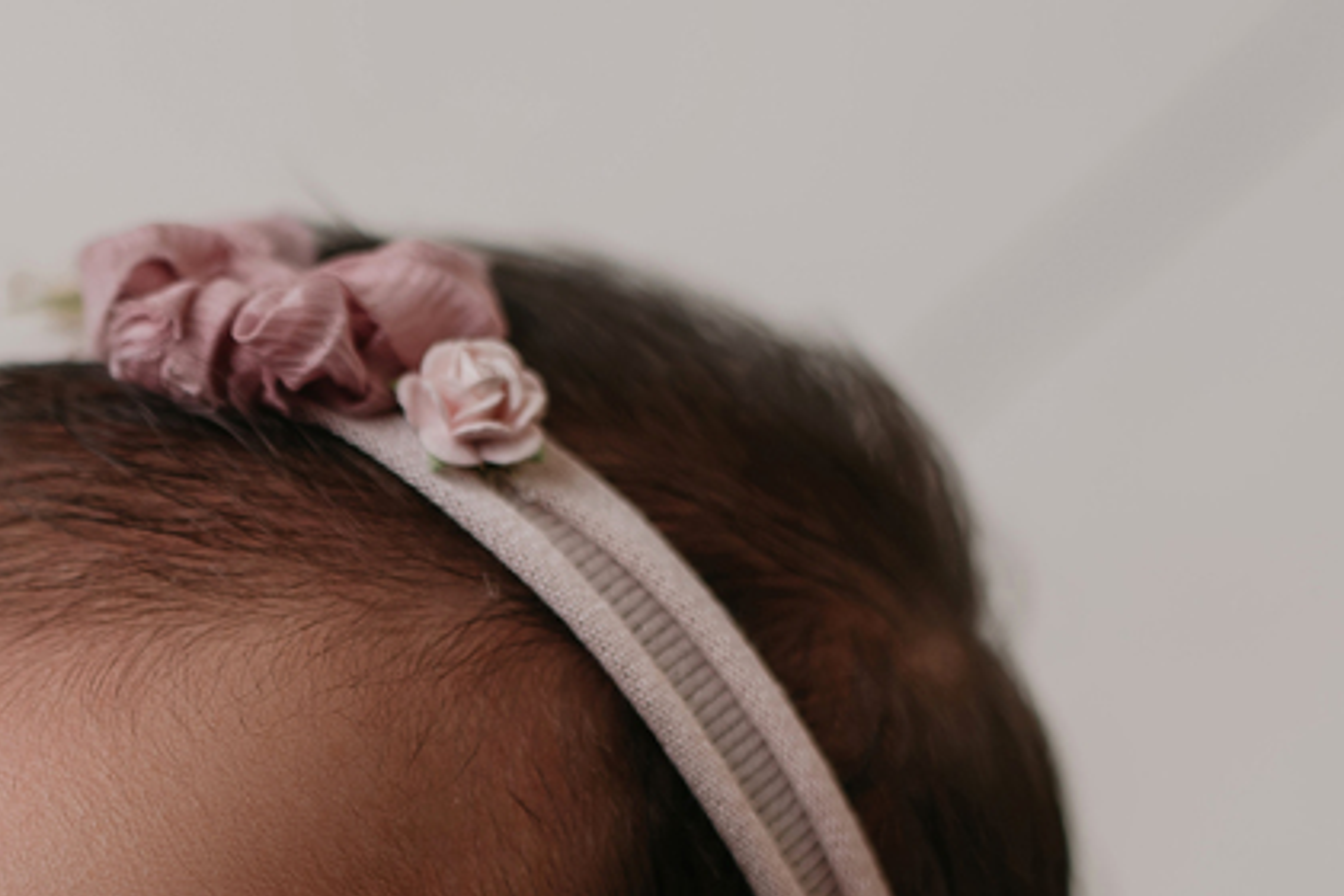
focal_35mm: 143
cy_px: 1178
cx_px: -189
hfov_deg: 14.0
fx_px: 5338
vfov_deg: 9.4
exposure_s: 1/160
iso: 100
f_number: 2.5
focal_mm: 50
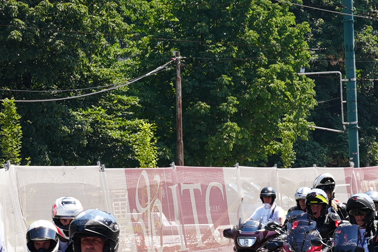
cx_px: 70
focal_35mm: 165
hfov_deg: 12.4
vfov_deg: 8.3
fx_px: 1734
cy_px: 175
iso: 80
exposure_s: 1/250
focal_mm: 40
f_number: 5
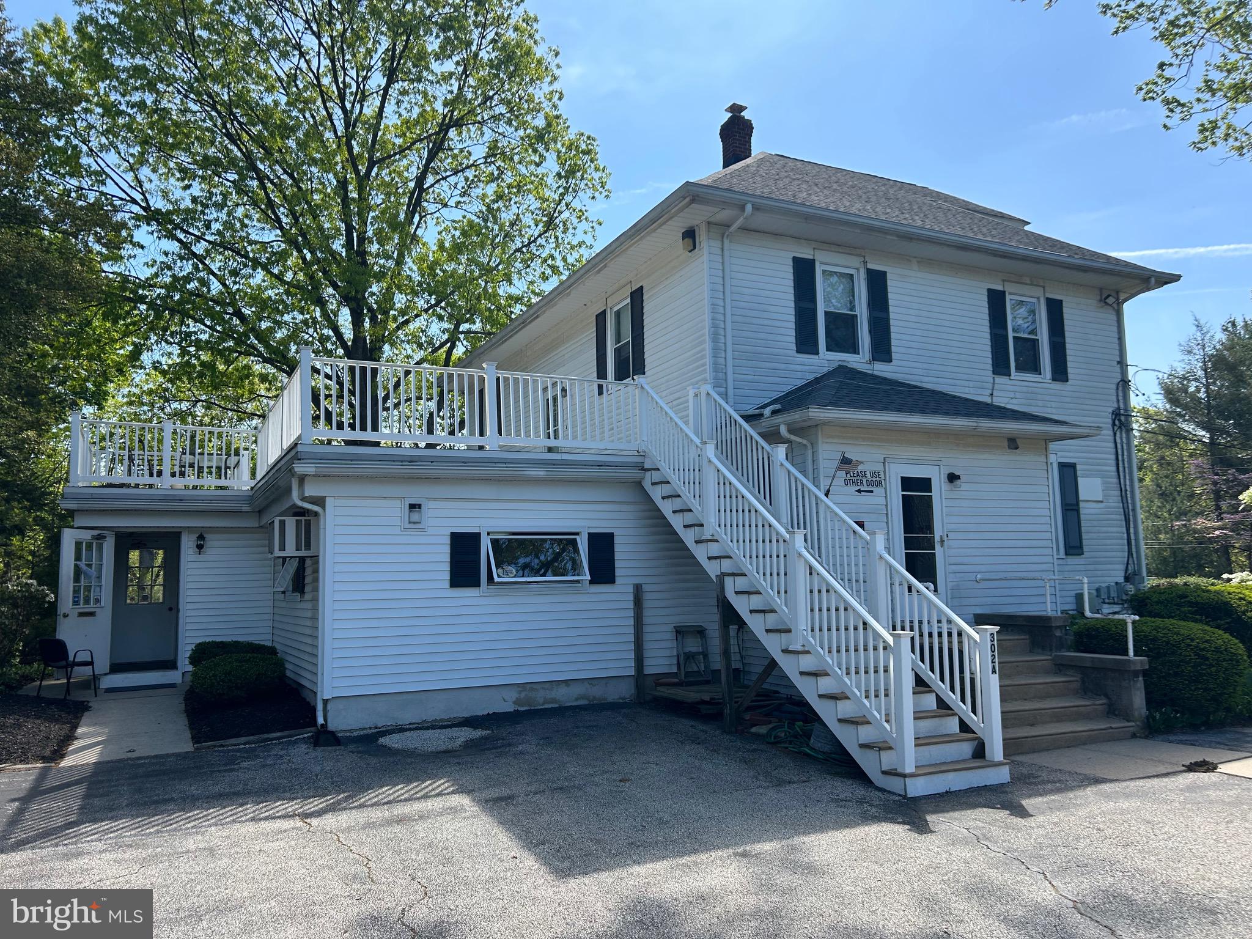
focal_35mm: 26
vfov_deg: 53.1
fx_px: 940
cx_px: 626
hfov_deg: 67.3
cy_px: 470
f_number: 1.5
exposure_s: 1/1972
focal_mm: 5.7
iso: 50
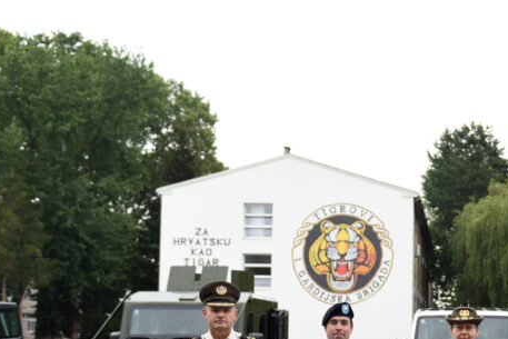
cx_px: 505
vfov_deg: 20.6
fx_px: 917
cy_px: 291
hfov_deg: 29.0
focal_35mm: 65
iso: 400
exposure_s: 1/500
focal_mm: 29
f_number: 2.8
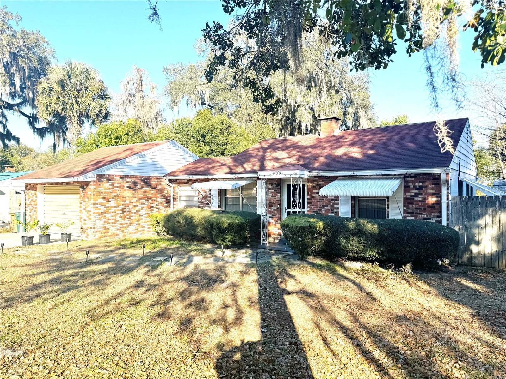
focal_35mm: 24
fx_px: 351
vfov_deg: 56.8
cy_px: 190
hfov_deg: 71.6
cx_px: 253
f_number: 1.78
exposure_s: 1/1980
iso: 80
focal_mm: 6.76
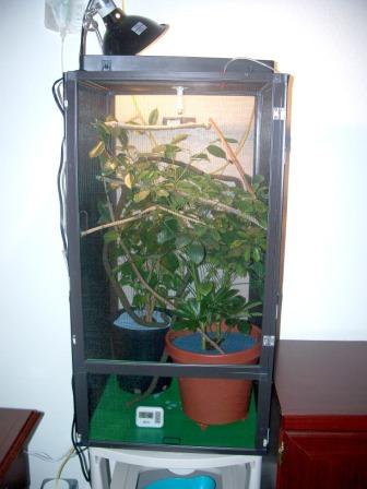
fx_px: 523
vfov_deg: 50.1
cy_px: 244
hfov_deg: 38.7
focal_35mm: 37
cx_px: 184
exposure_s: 1/60
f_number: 2.8
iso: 125
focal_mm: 7.8
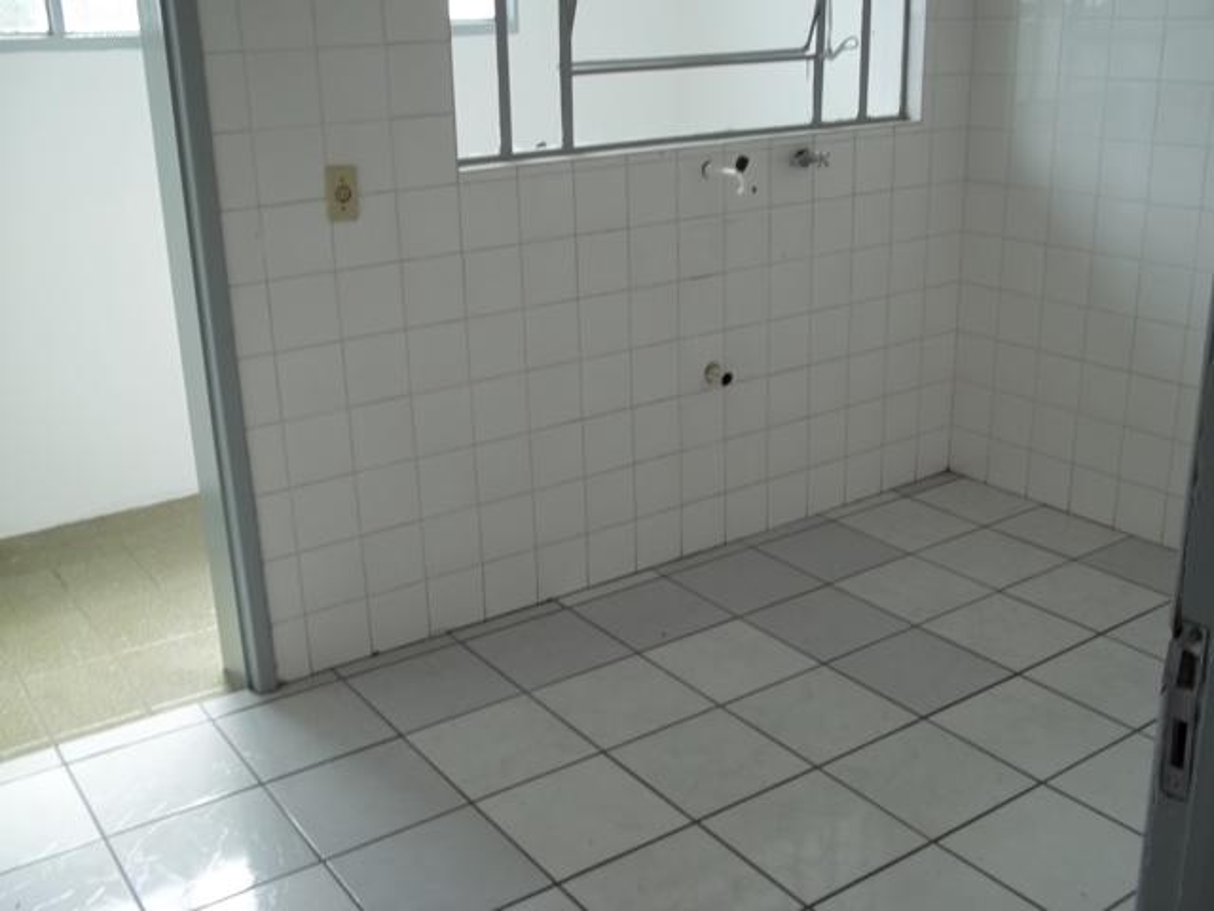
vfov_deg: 39.7
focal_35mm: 36
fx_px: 1263
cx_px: 607
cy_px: 456
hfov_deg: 51.4
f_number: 3.1
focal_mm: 6.5
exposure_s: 1/80
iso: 64
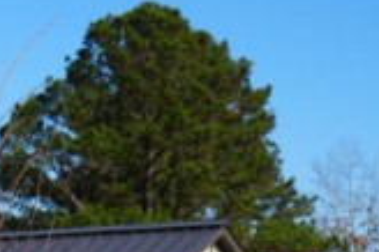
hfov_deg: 9.9
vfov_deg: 6.5
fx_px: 2114
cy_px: 564
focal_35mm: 201
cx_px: -226
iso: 100
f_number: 11
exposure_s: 1/160
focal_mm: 44
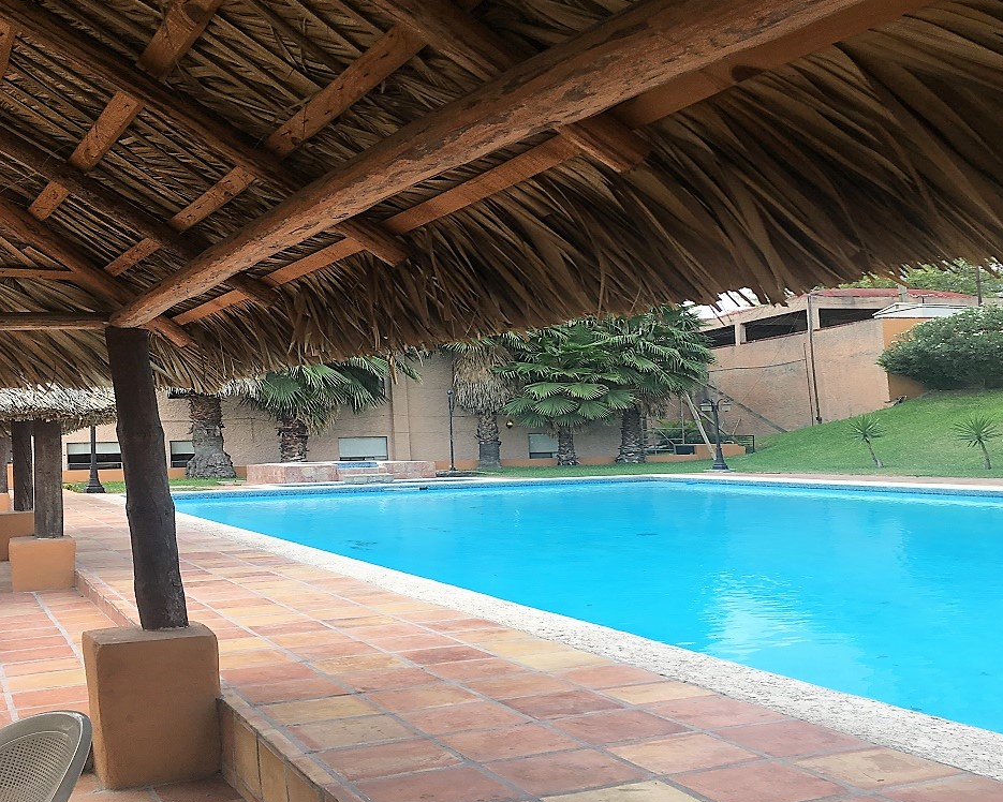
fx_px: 920
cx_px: 515
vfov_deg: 47.1
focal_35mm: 31
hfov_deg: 57.2
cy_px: 411
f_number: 2.2
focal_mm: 4.15
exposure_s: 1/534
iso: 25
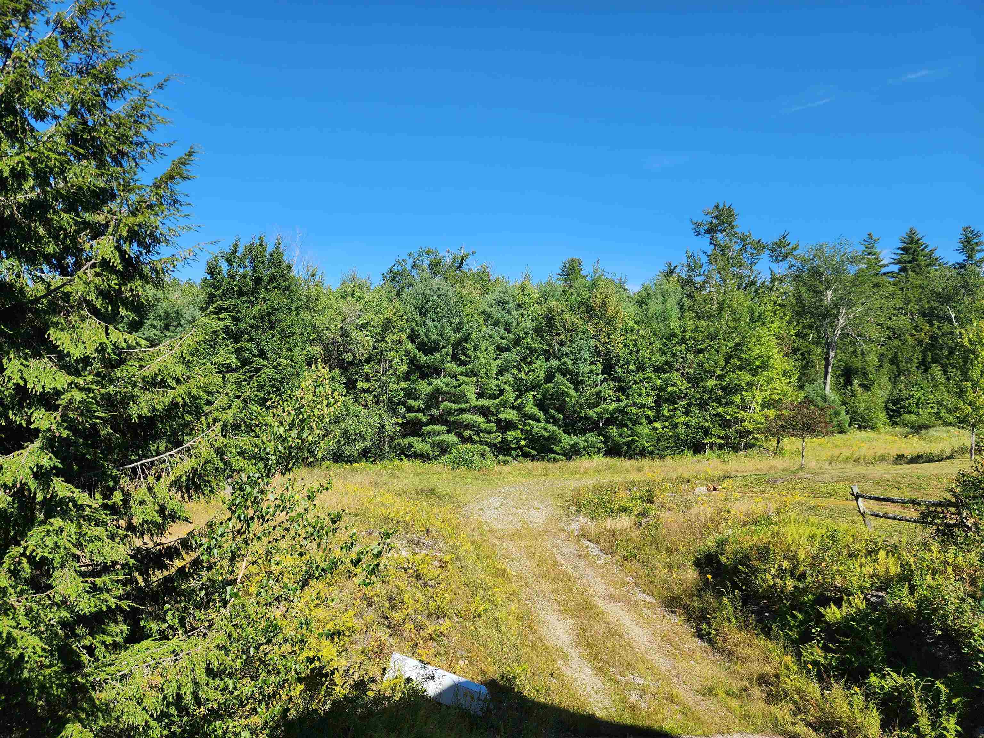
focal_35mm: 23
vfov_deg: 58.9
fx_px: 654
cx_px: 492
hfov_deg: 73.9
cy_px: 369
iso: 12
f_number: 1.8
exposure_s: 1/752
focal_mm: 6.4
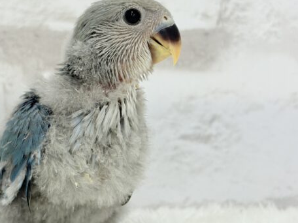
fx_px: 628
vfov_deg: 20.2
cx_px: 111
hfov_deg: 26.6
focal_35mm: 73
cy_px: 113
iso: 80
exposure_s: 1/100
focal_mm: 5.96
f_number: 1.6
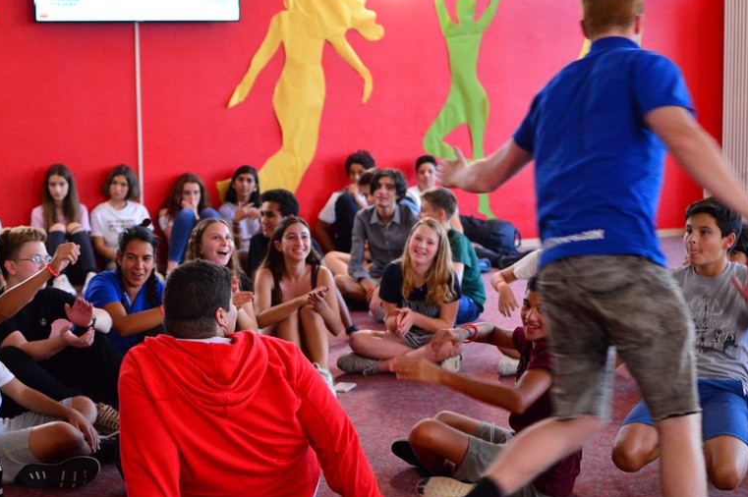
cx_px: 310
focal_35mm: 71
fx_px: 1467
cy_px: 264
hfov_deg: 28.6
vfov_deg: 19.2
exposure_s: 1/125
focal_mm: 35
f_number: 1.8
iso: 1600
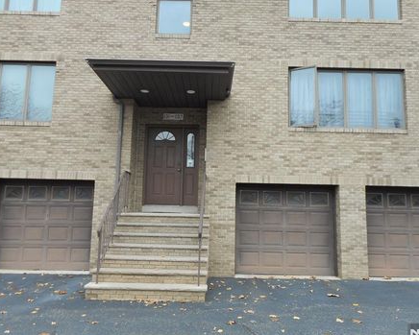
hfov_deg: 62.2
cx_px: 215
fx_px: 347
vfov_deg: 51.5
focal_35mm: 28
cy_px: 164
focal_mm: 4.5
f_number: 3.7
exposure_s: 1/100
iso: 80
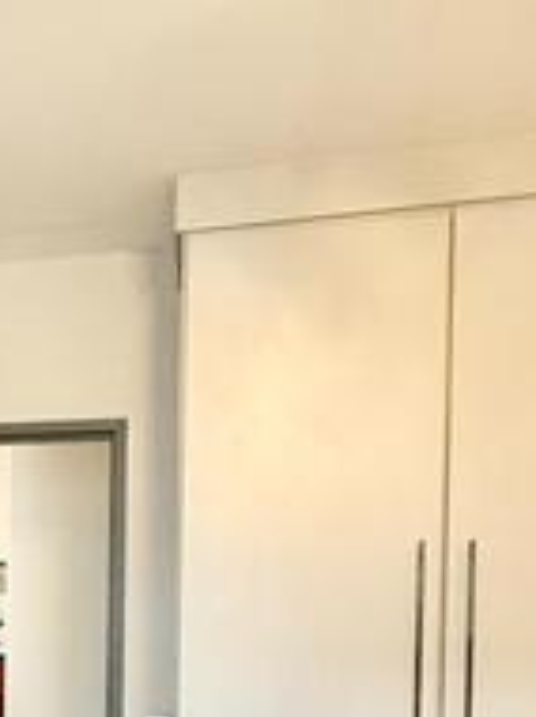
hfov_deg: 21.3
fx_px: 1221
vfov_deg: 30.8
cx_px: -245
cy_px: 687
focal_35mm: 59
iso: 640
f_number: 2.2
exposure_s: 1/50
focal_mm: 2.22
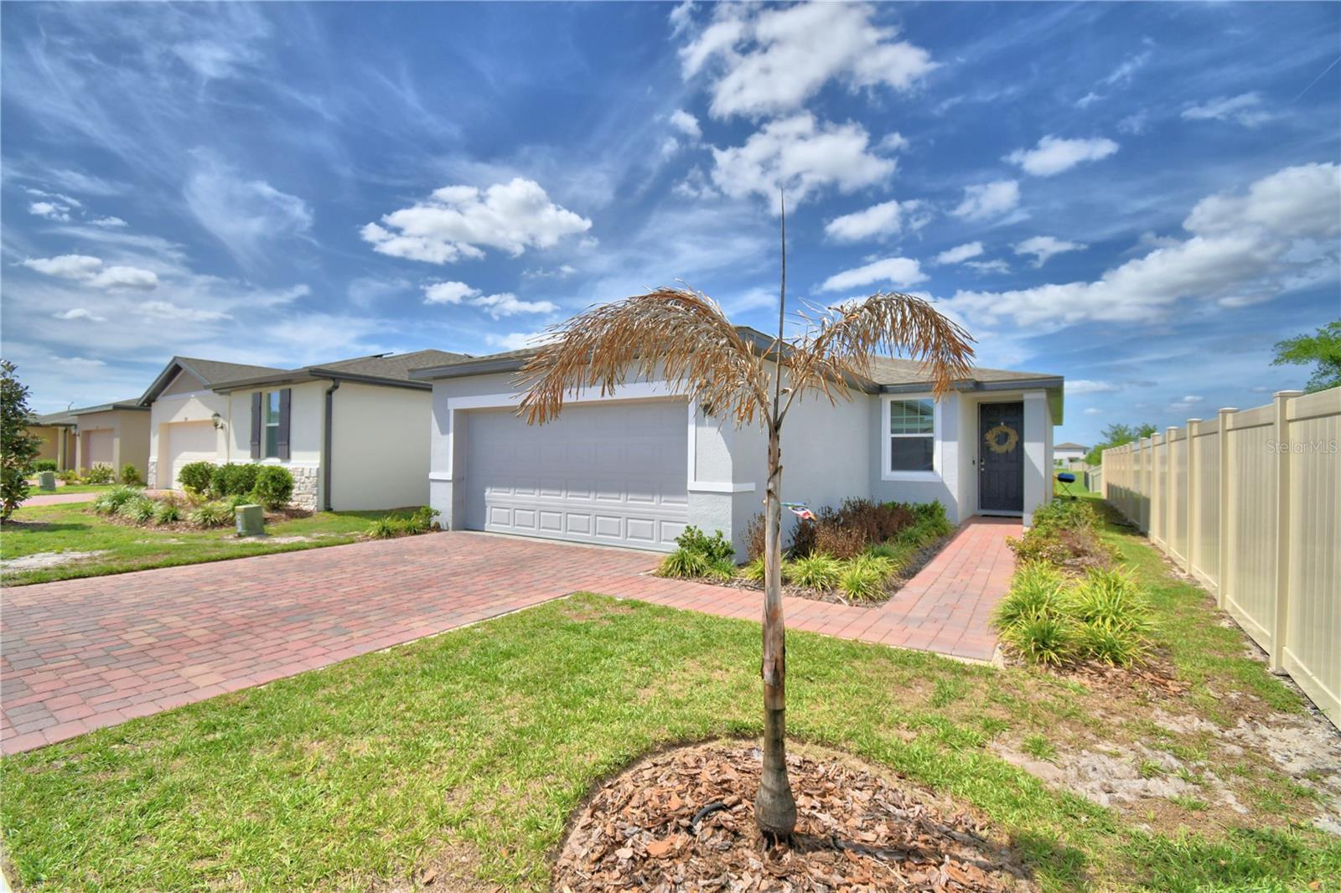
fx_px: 559
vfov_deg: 77.3
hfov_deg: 100.4
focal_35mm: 15
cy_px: 446
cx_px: 670
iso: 100
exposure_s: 1/2000
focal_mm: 10
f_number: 4.5
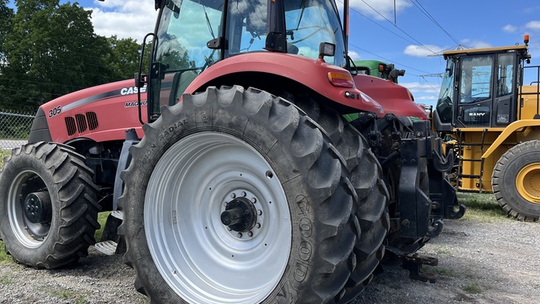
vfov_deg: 34.7
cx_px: 222
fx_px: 487
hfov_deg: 57.7
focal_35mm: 34
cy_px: 152
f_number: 1.6
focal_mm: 5.1
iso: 50
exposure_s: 1/1441
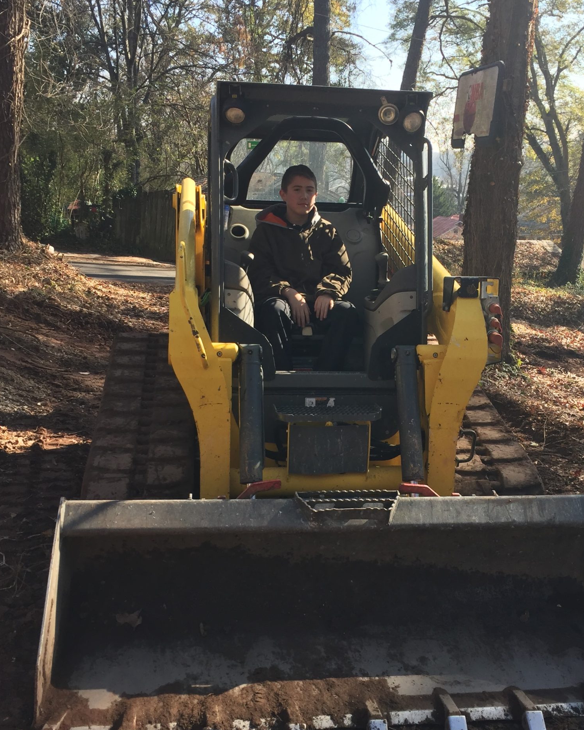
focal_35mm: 39
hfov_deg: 38.2
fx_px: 843
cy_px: 375
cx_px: 325
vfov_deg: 46.8
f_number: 2.2
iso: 32
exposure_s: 1/542
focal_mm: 4.15
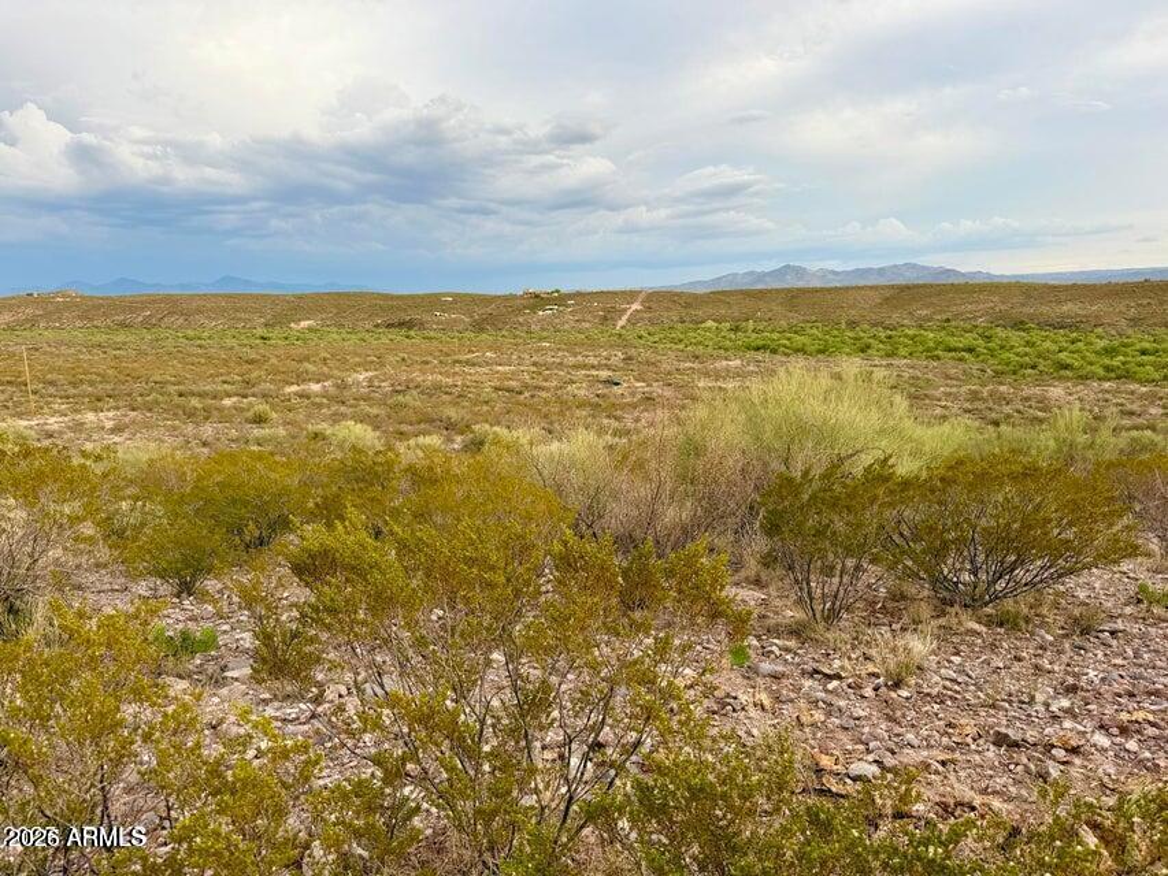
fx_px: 810
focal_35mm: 24
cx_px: 584
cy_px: 438
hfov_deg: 71.6
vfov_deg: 56.8
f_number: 1.78
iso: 80
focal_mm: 6.76
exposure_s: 1/622
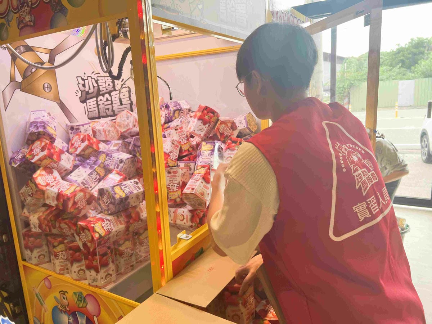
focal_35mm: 26
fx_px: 324
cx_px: 216
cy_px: 162
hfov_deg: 67.3
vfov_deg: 53.1
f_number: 1.5
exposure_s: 1/120
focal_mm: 5.7
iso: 32
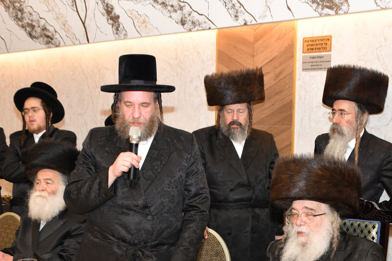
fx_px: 675
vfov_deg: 21.8
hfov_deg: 32.4
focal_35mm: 62
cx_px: 192
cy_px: 184
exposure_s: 1/160
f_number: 8
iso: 1250
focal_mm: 38
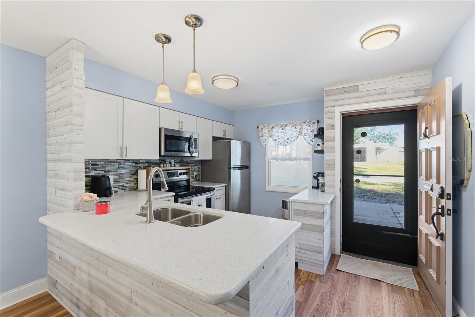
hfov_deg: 96.7
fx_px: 211
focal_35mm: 16
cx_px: 238
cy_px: 158
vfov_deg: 73.7
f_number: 8
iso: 100
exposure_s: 1/25
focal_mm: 16
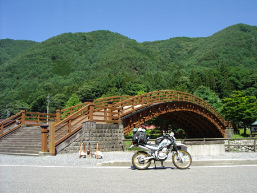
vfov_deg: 37.8
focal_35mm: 38
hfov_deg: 49.0
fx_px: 282
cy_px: 96
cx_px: 128
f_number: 4.8
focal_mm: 5.8
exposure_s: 1/250
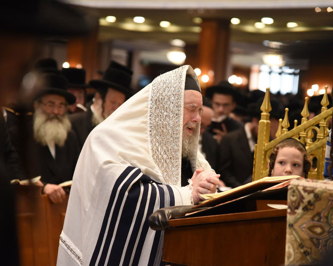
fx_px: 1340
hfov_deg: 14.2
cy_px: 133
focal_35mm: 136
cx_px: 195
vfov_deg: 11.4
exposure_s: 1/100
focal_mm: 120
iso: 1250
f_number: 4
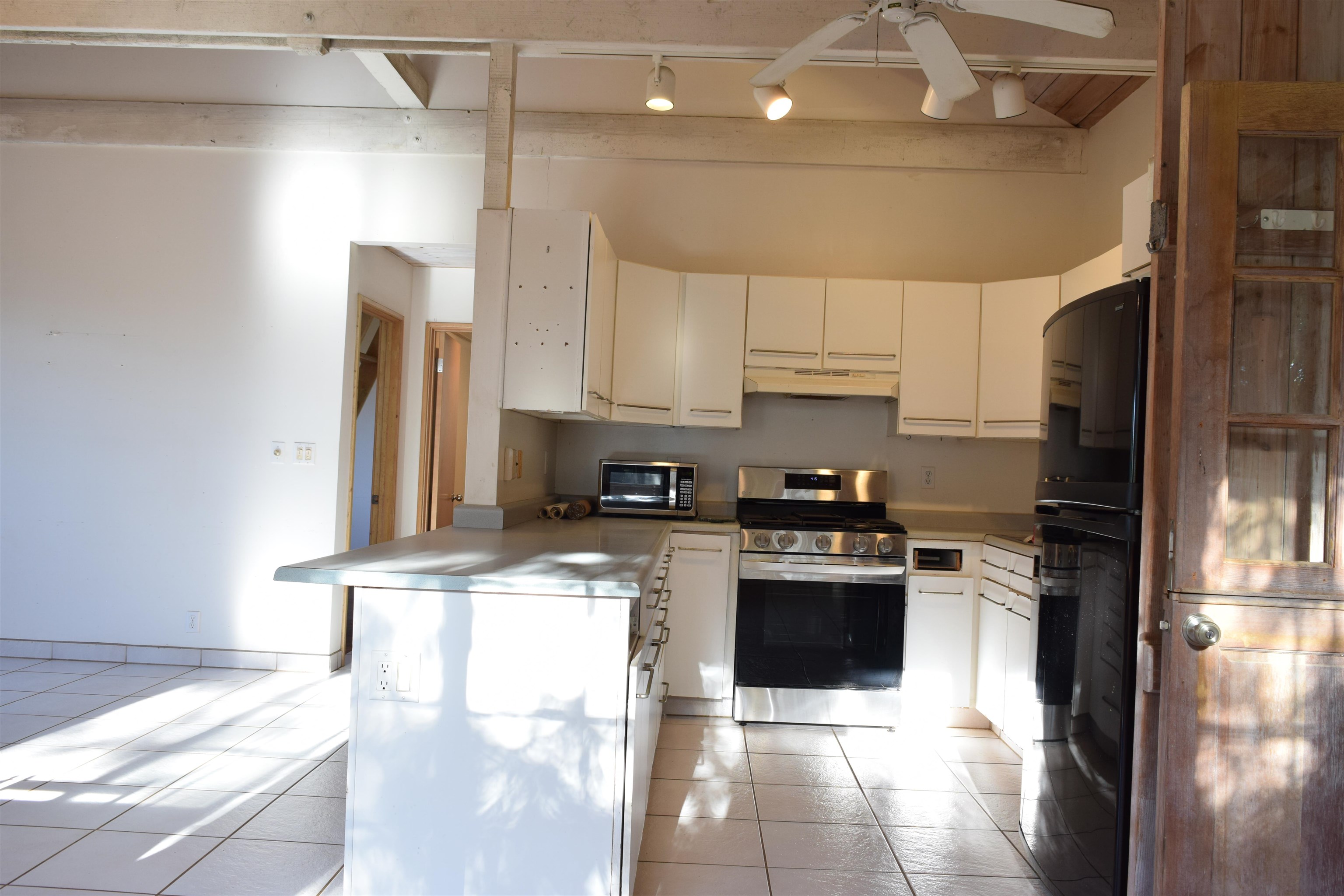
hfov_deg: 67.4
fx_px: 1008
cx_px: 672
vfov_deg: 47.9
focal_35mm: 27
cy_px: 448
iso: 400
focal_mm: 18
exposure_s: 1/40
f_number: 6.3
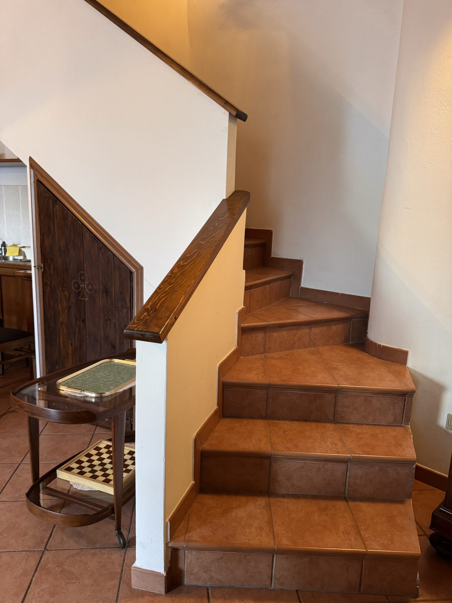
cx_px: 226
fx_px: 418
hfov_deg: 56.8
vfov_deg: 71.6
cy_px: 302
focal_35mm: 24
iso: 500
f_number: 1.78
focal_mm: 6.76
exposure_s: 1/50
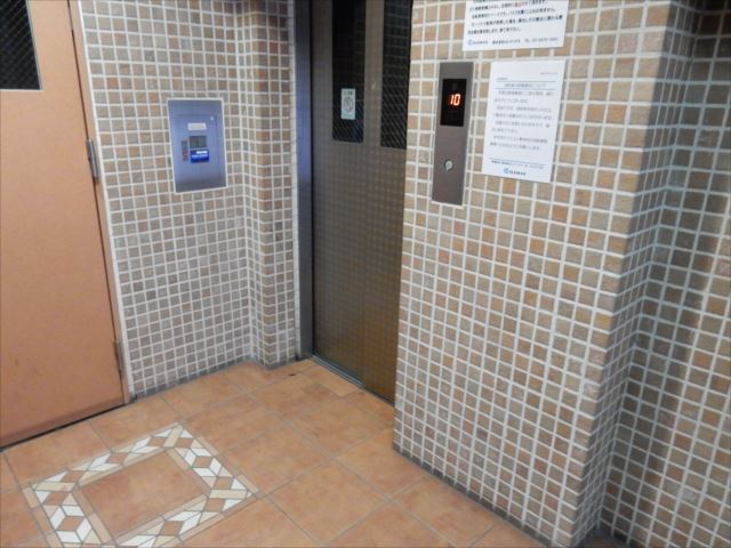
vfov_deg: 54.9
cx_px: 366
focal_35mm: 25
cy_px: 274
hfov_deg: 69.4
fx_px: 528
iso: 800
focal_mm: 4.5
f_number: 3.7
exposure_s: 1/6
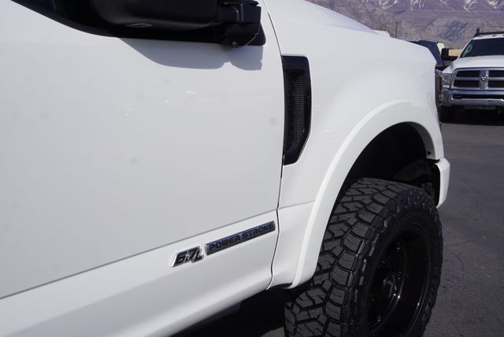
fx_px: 462
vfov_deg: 40.0
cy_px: 168
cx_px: 252
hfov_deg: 57.2
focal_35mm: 33
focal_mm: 22
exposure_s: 1/320
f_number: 10
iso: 100
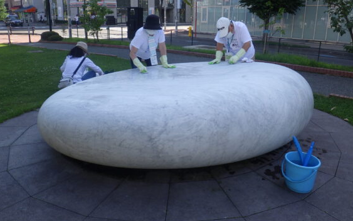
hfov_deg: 62.9
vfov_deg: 41.8
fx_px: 289
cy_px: 98
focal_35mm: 30
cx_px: 175
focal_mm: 5
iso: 125
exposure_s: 1/320
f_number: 4.2
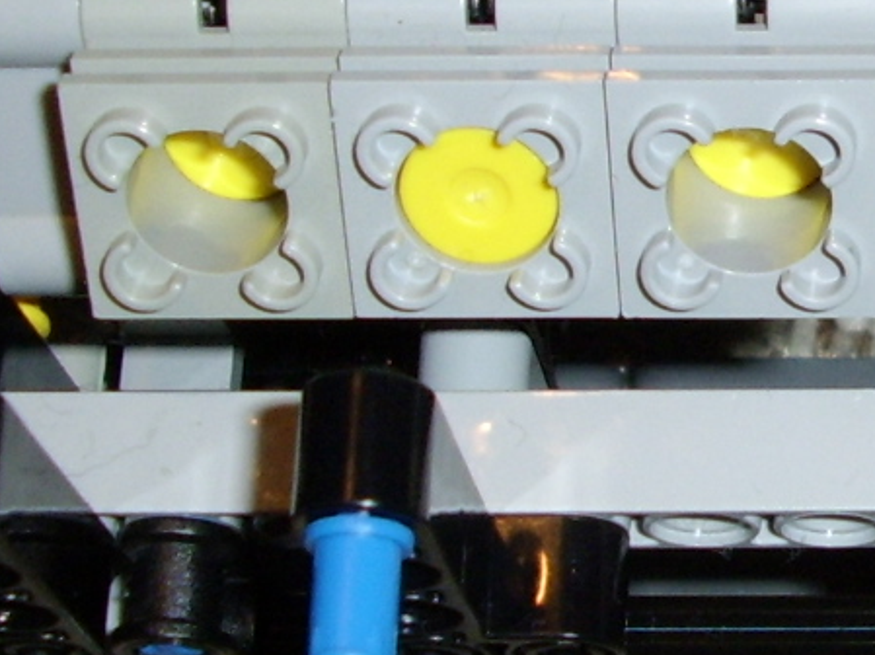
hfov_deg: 17.6
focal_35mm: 107
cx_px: 1037
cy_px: 181
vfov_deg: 13.8
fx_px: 2703
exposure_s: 1/30
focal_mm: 5.8
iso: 141
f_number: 2.9
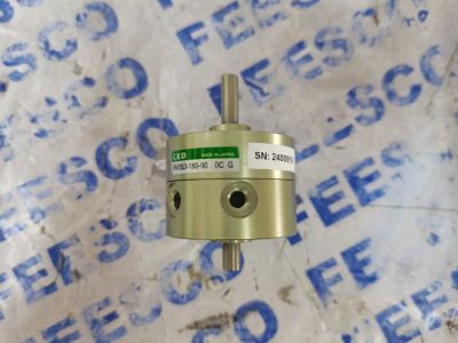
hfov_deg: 67.3
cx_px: 229
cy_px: 172
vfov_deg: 53.1
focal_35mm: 26
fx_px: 344
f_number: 1.8
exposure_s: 1/30
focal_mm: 5.58
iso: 640
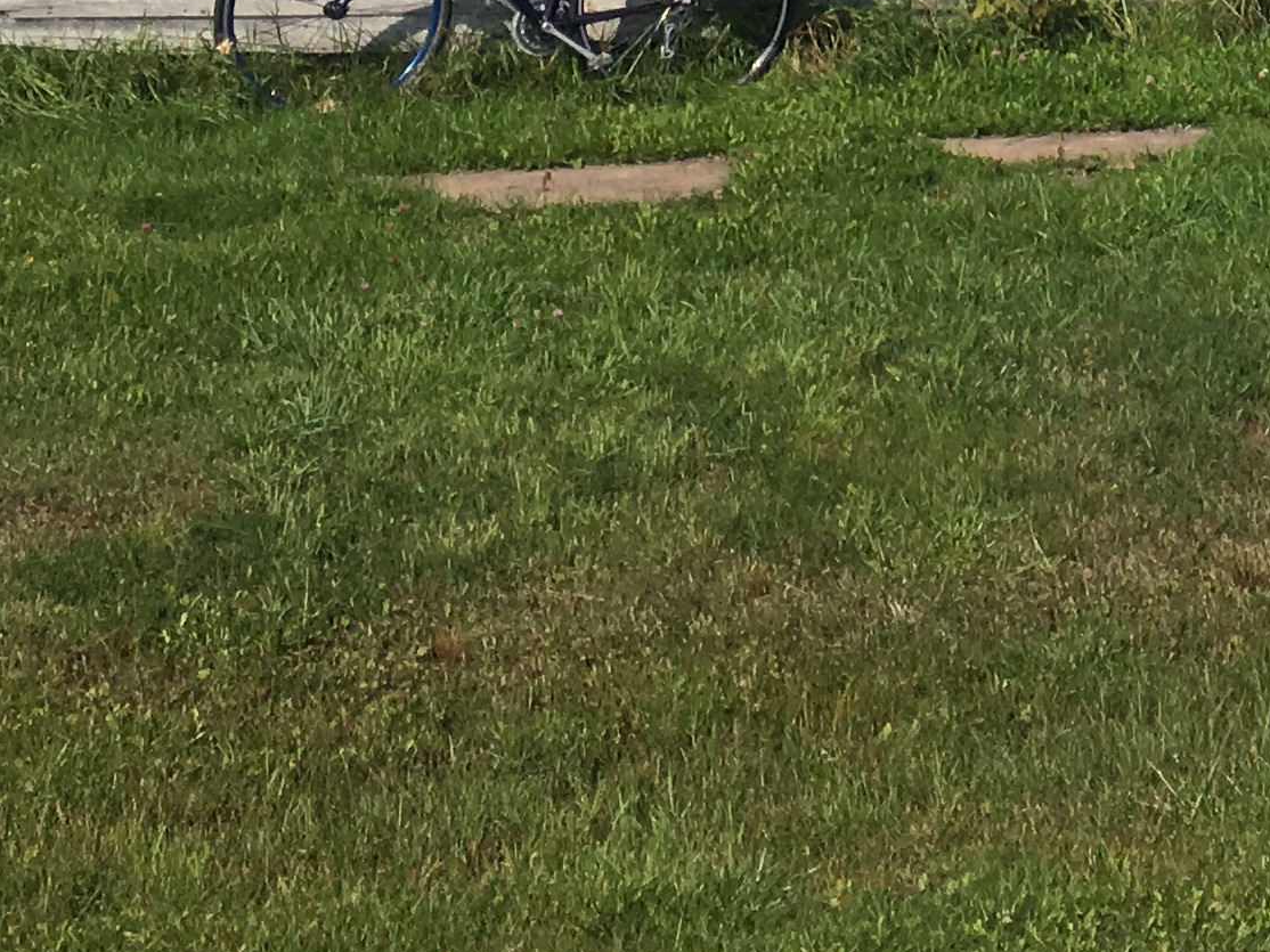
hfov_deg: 17.2
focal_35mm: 105
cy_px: -757
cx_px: 1804
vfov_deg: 12.8
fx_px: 3851
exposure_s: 1/2747
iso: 25
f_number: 2.2
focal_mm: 4.15
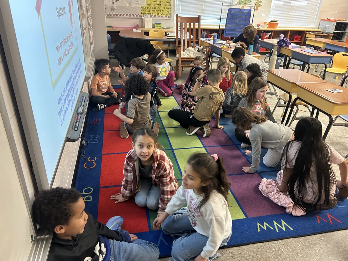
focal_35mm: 26
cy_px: 130
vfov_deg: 53.1
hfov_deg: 67.3
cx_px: 174
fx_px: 261
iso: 200
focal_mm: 5.7
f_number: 1.5
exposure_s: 1/60
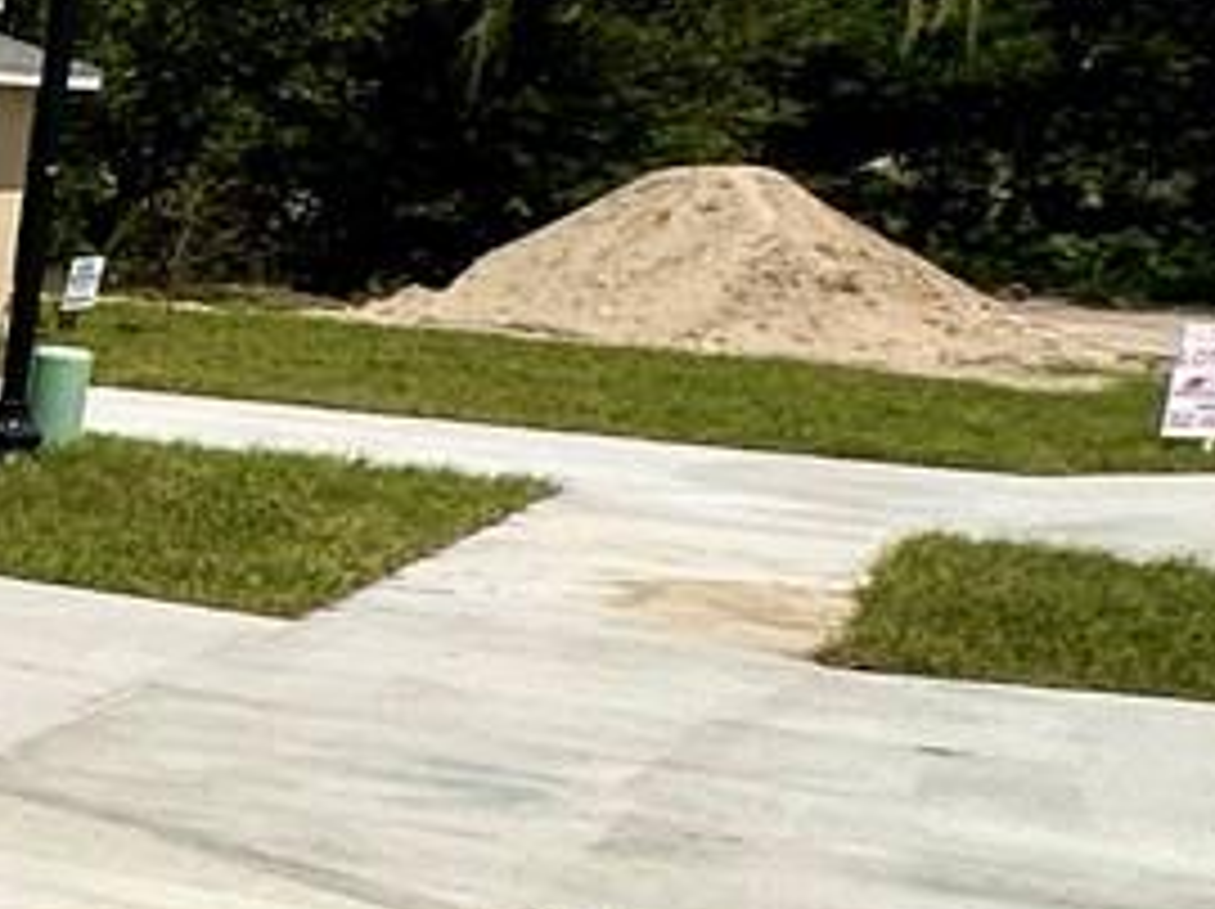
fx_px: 2911
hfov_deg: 13.7
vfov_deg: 17.7
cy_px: 580
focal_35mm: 83
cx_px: -1922
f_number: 2.2
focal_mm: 2.22
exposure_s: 1/4292
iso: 50
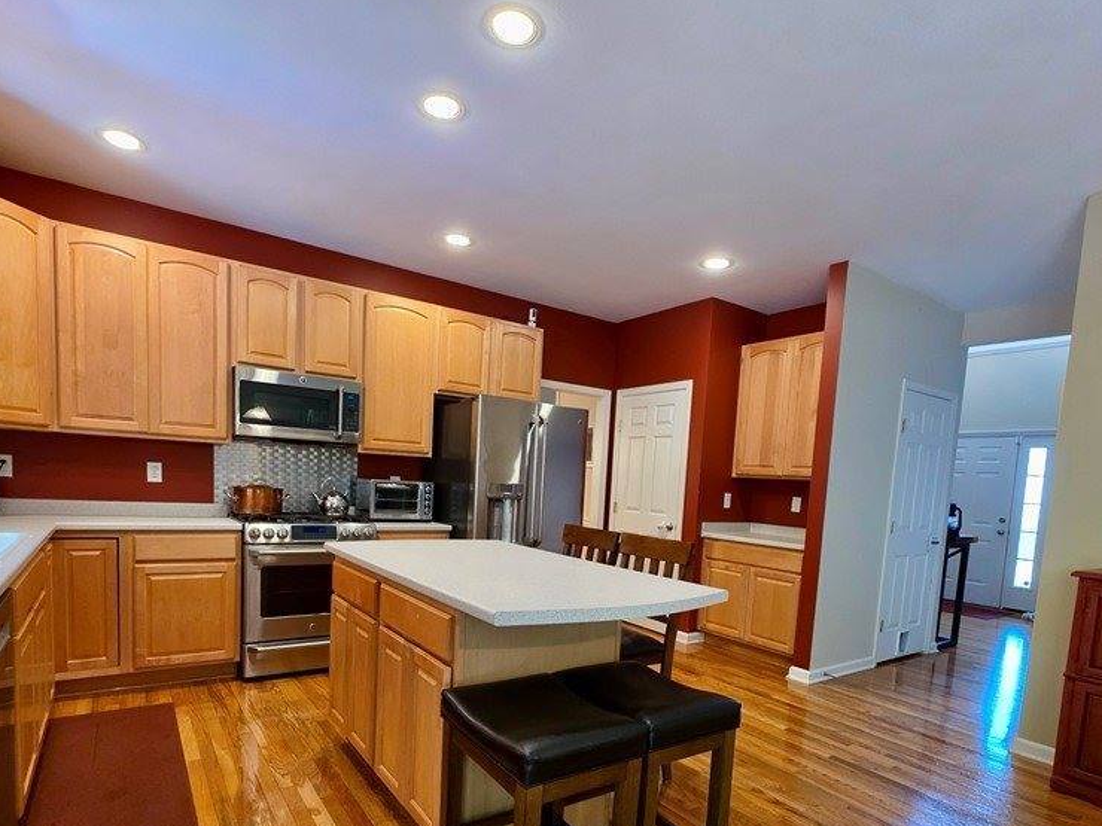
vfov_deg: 69.9
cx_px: 542
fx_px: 573
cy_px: 539
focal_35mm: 18
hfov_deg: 87.7
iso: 250
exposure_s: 1/120
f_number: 1.9
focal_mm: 2.2
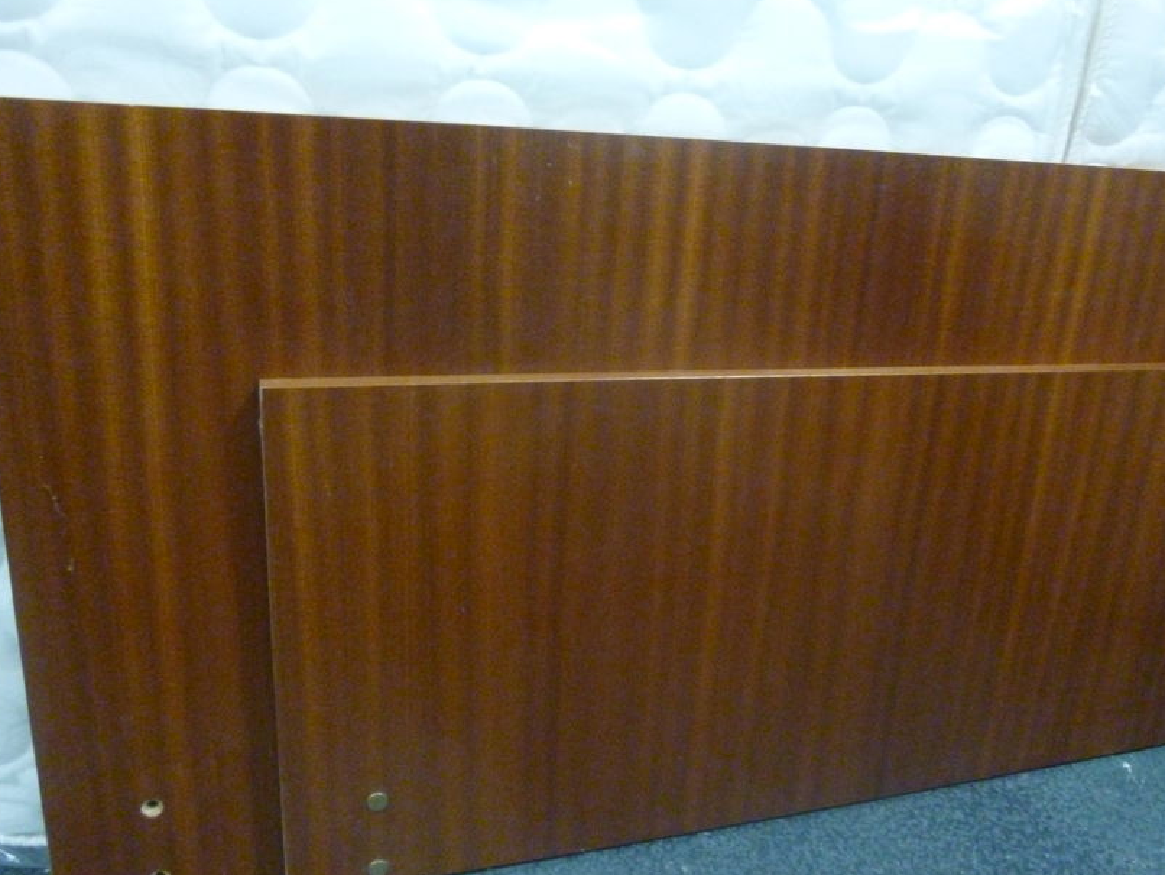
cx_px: 632
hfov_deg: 58.3
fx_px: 1044
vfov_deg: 45.3
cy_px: 498
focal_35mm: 31
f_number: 3.1
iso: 800
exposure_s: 1/8
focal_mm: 4.5
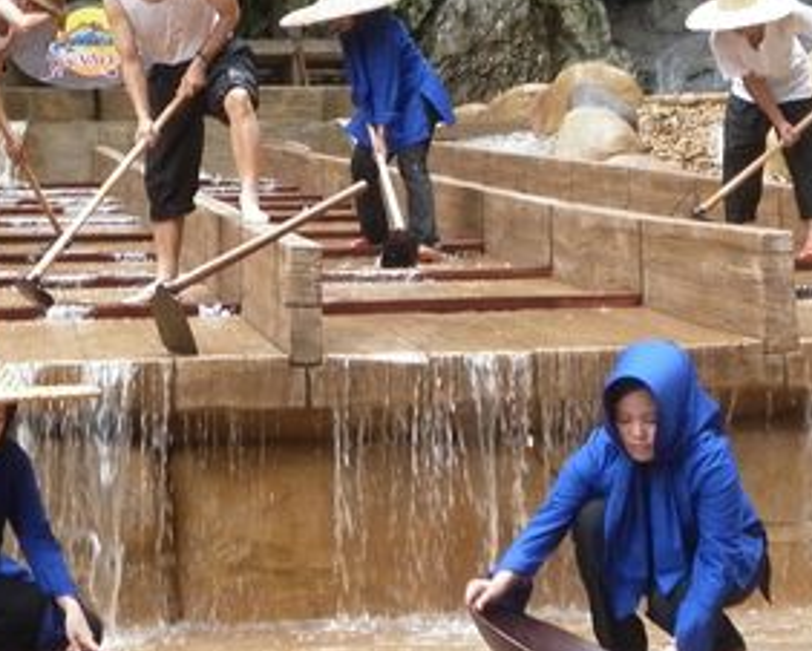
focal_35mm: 108
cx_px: 236
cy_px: 66
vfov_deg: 14.1
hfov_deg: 17.7
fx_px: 2597
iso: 80
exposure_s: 1/125
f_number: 3.3
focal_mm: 7.1
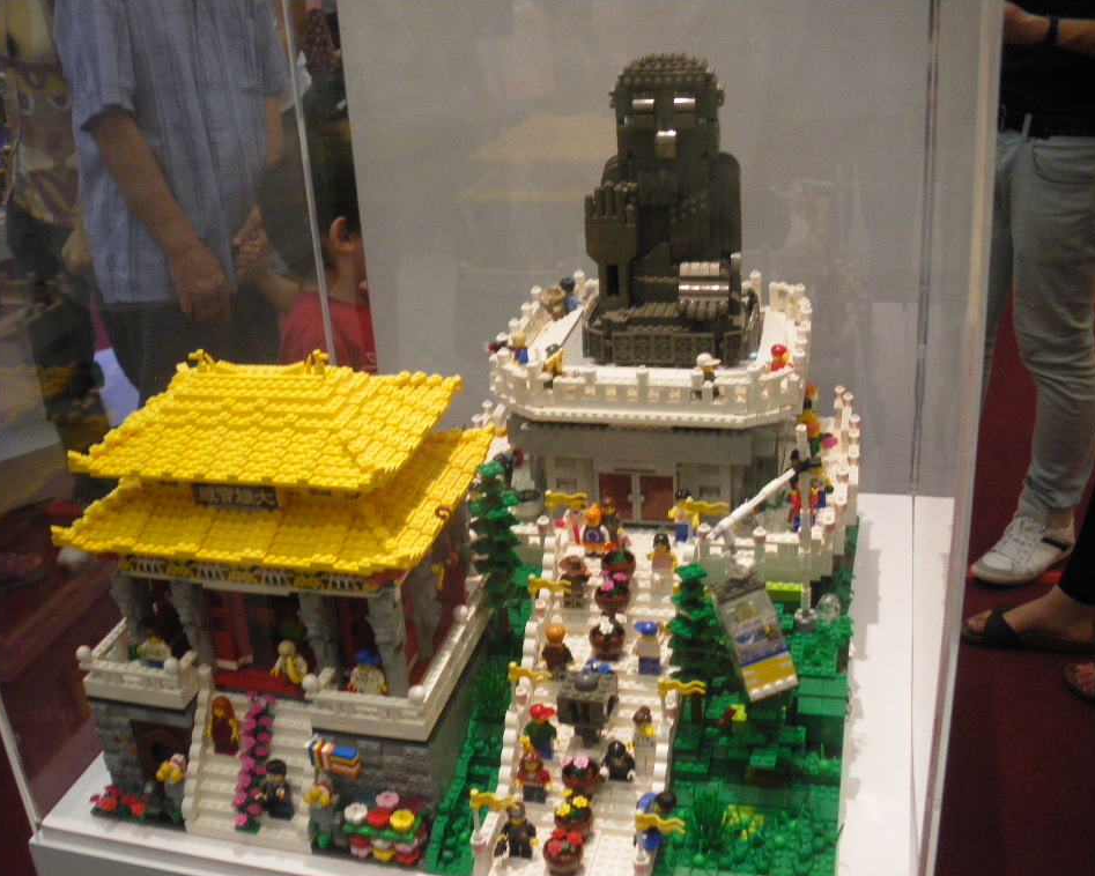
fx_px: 1232
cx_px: 506
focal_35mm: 38
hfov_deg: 47.9
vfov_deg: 39.2
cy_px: 441
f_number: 3.5
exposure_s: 1/80
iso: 400
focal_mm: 6.3
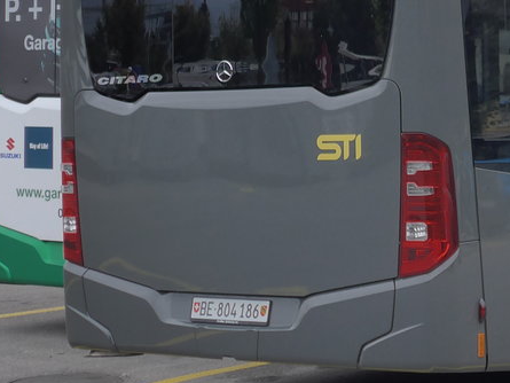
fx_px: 1827
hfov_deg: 15.5
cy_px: 30
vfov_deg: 11.9
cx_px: 549
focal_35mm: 124
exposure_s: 1/400
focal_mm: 9.5
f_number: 3
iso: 160
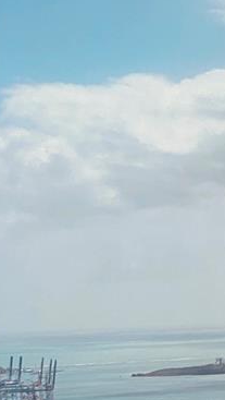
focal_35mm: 185
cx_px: 478
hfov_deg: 6.4
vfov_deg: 11.3
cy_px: 562
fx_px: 1958
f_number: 2
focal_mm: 6
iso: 25
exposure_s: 1/4785
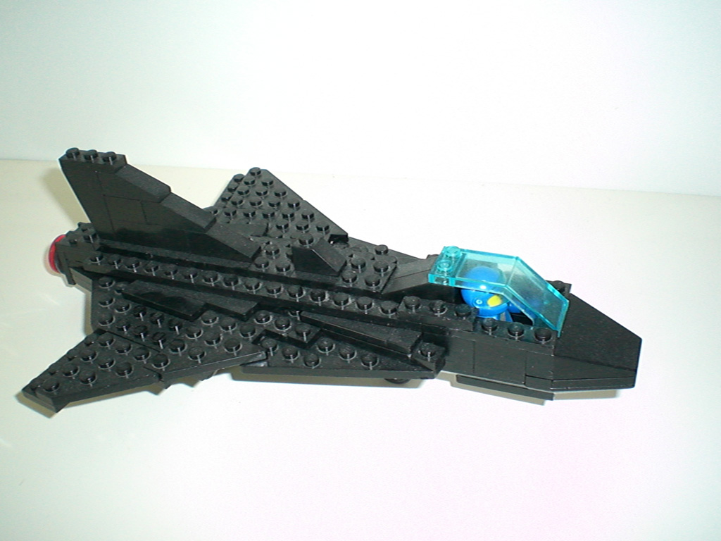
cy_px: 270
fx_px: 791
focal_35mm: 38
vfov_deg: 37.7
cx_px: 360
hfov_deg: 49.0
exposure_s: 1/60
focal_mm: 6.3
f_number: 4.4
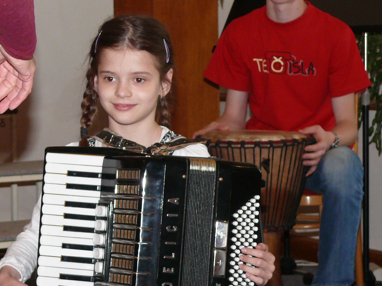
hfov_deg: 13.0
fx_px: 1678
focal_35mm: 152
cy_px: 169
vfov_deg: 9.8
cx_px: 137
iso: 200
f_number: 3.2
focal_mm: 17.6
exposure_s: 1/125
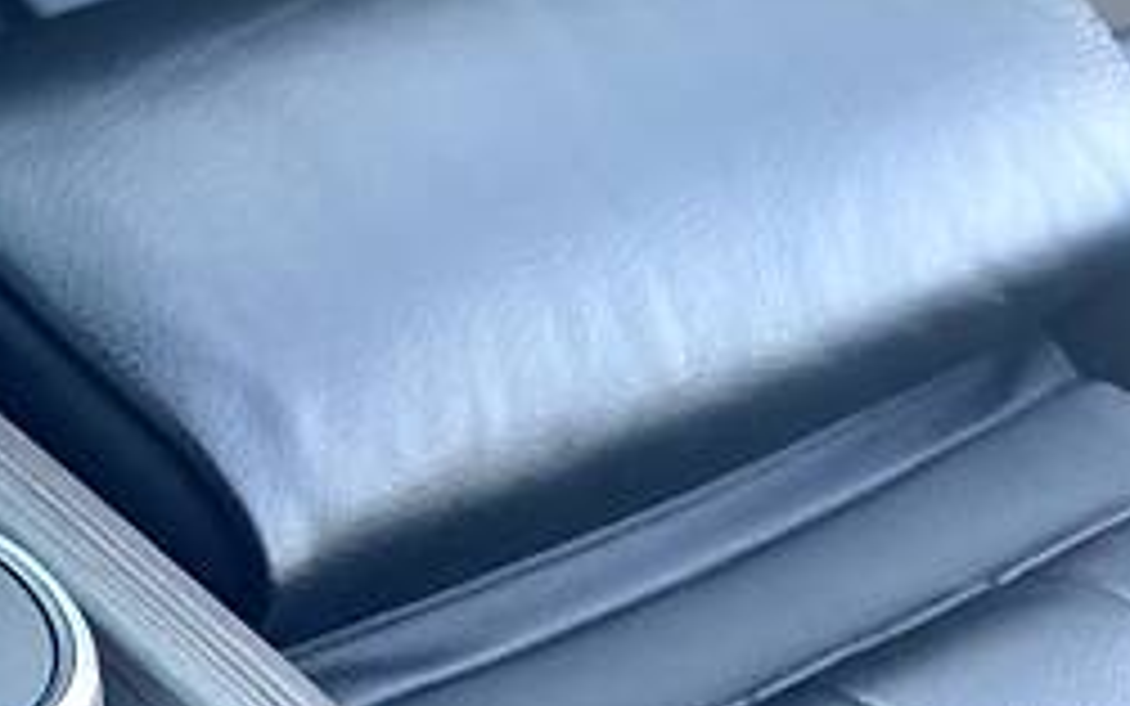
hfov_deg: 20.3
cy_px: 827
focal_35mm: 88
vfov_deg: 14.4
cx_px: -545
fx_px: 2711
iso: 125
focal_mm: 4.2
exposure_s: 1/64
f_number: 1.8
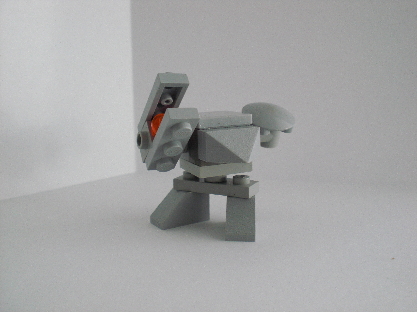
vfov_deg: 37.7
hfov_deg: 49.0
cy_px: 156
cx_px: 208
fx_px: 458
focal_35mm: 38
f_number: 3.1
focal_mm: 6.3
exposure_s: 1/80
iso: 200
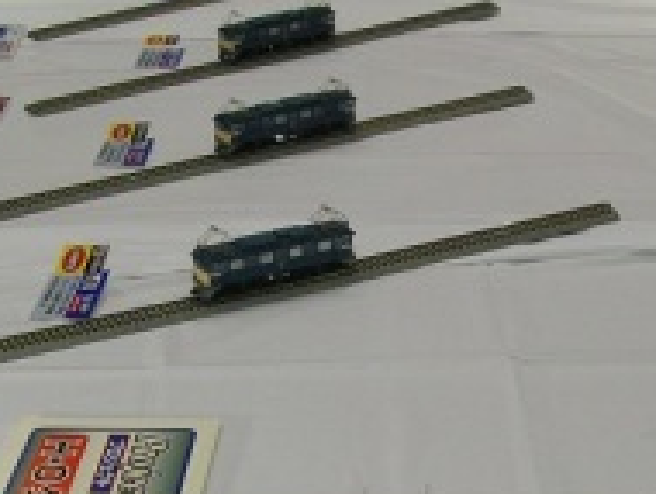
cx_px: 397
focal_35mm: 92
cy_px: 302
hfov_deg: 21.3
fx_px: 1746
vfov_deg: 16.1
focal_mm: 5.8
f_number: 2.8
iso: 50
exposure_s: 1/42.4
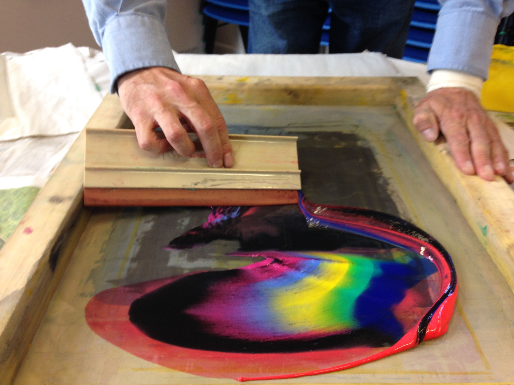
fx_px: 490
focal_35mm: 33
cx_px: 257
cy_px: 192
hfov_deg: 55.4
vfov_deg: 42.9
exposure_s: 1/24
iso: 50
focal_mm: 4.12
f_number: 2.4
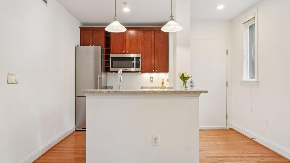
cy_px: 84
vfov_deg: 52.4
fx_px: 166
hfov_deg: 82.4
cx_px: 145
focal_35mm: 22
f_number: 7.1
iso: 100
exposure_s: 1/4
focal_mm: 13
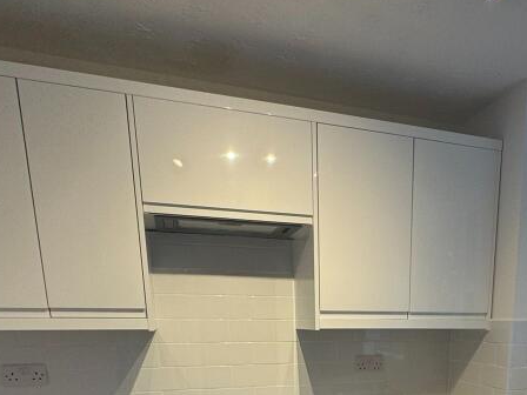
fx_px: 487
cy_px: 435
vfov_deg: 37.1
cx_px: 361
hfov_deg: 55.4
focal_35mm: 32
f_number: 2.2
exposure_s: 1/100
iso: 100
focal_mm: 2.22
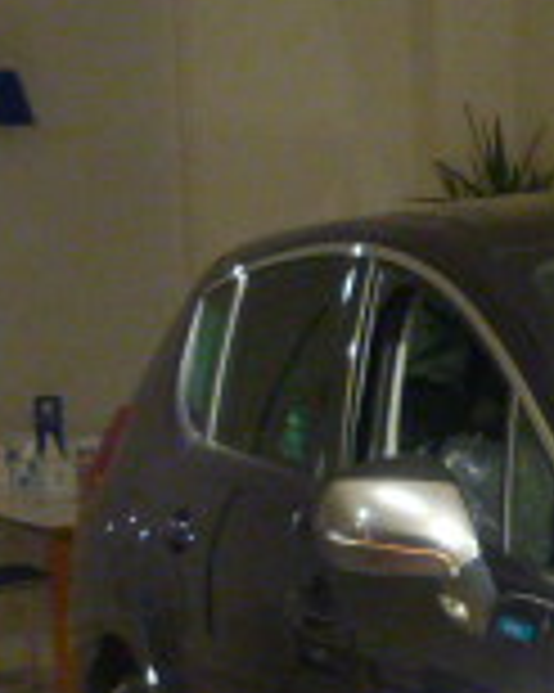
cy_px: 720
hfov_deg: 10.8
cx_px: 1004
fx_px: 2749
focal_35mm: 134
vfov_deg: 14.1
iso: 400
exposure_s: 1/25
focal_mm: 5.5
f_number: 2.8
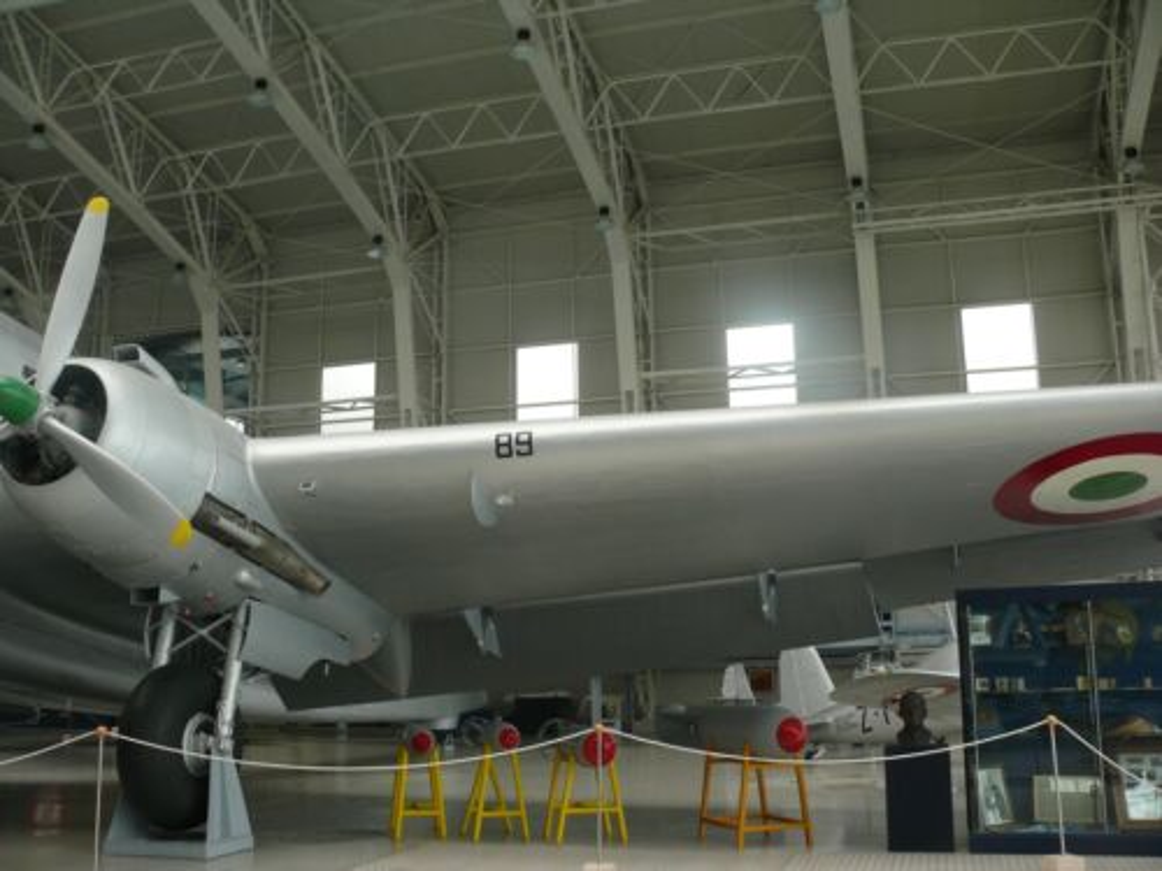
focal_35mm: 35
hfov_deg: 52.6
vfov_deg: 40.7
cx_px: 581
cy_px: 436
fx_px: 1175
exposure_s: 1/125
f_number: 3.6
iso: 100
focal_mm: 7.4
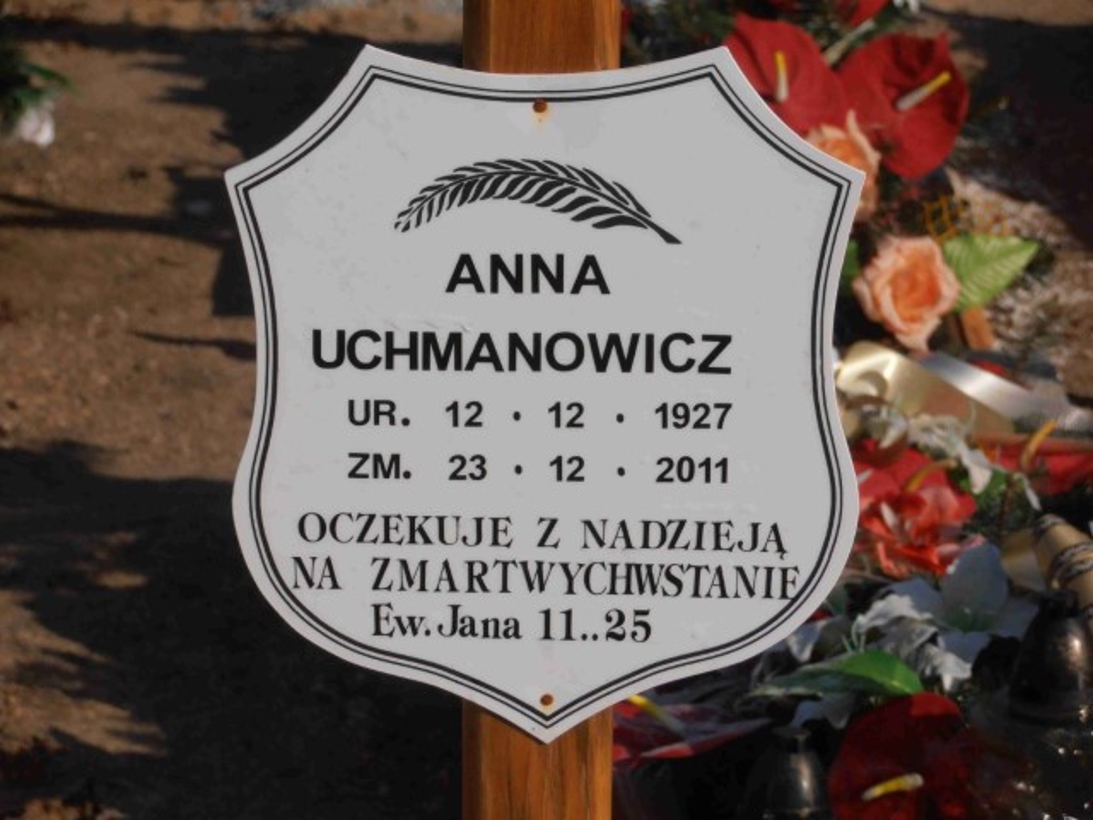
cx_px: 546
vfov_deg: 8.9
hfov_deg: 11.9
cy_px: 410
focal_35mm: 166
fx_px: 5241
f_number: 5.9
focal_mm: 29.44
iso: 80
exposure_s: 1/1000
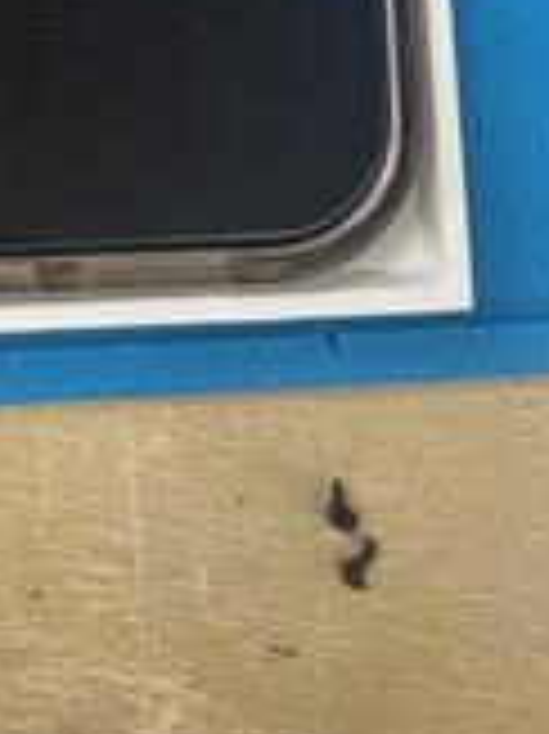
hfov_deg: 13.7
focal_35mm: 96
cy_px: -585
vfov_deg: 16.9
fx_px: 2033
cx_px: -436
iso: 160
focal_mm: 5.7
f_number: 1.5
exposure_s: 1/60
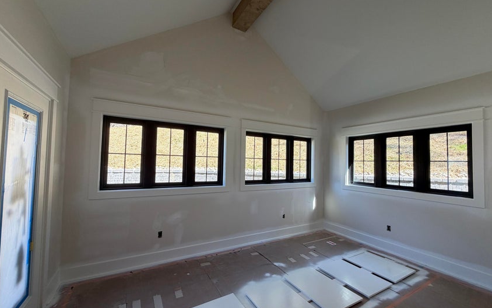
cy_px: 155
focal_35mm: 15
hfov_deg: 101.4
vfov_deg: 74.8
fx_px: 201
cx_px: 245
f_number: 2.2
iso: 100
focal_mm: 2.22
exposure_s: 1/120
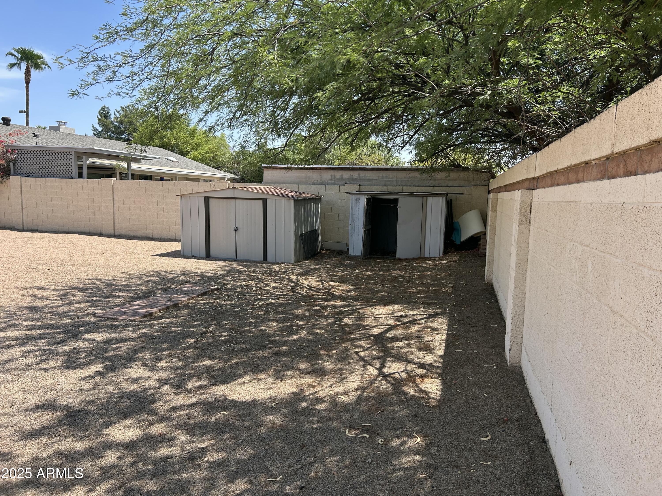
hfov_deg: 67.3
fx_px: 497
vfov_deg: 53.1
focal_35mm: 26
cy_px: 248
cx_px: 331
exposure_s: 1/1645
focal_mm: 5.7
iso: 50
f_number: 1.5
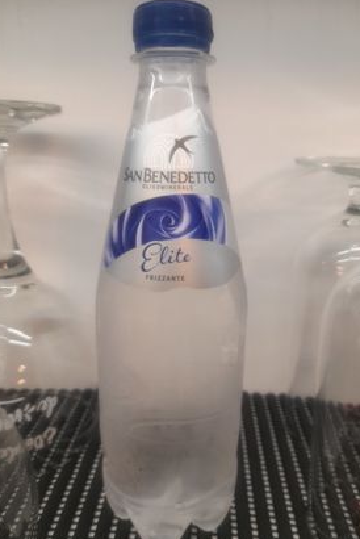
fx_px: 404
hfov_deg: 47.9
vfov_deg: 67.3
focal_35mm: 27
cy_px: 268
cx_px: 196
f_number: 2
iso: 50
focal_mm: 4.6
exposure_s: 1/50
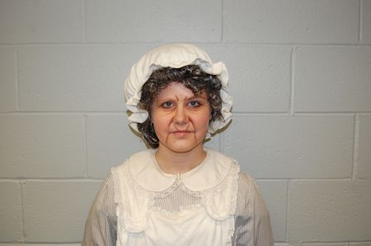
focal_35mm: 39
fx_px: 401
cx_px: 186
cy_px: 123
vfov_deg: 34.1
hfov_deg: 49.6
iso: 400
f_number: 4
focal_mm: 26
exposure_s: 1/60
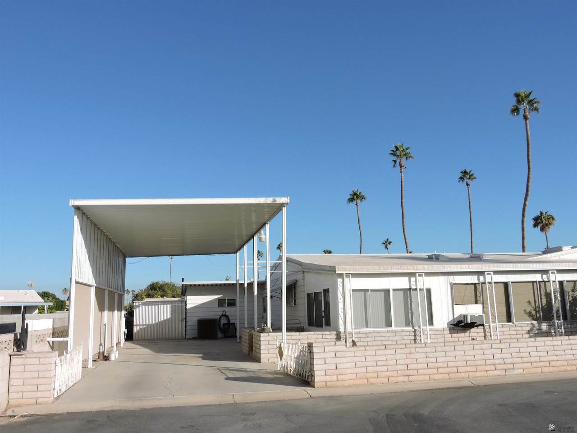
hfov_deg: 60.0
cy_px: 216
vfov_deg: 46.8
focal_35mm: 30
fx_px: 500
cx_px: 288
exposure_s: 1/1250
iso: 100
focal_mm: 5.4
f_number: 3.5
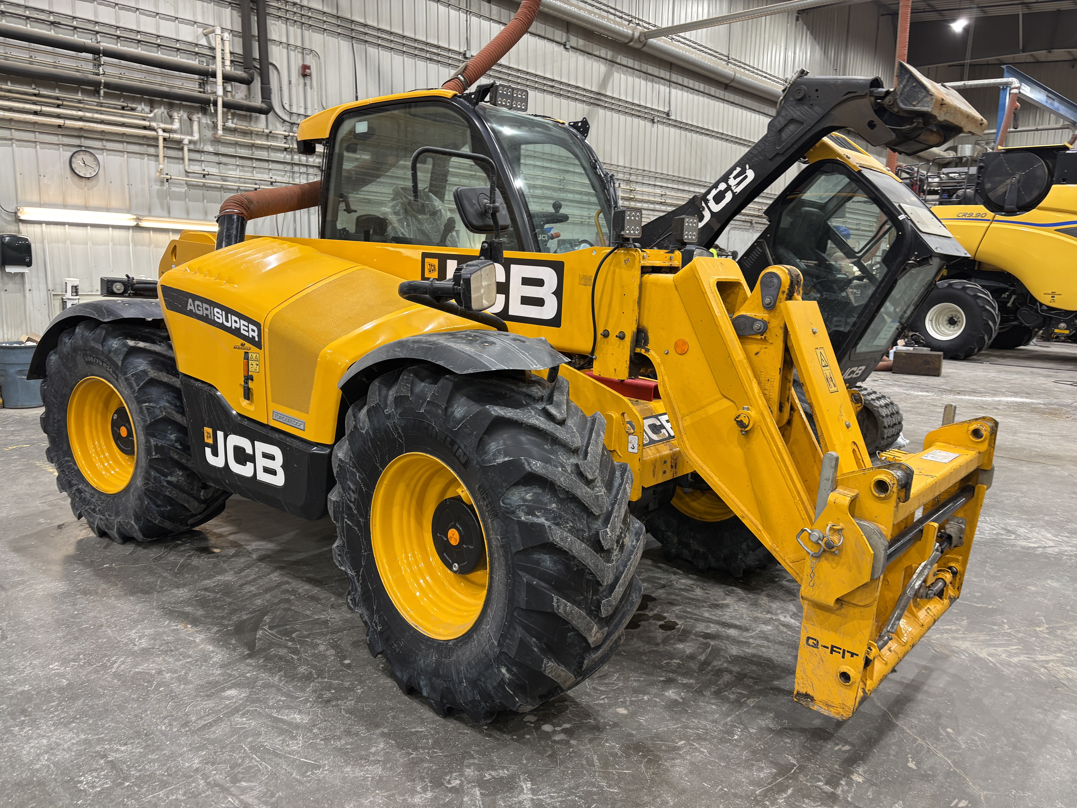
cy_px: 404
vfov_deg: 53.1
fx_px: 809
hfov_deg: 67.3
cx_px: 538
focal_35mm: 26
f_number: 1.6
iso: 80
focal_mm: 5.96
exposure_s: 1/60
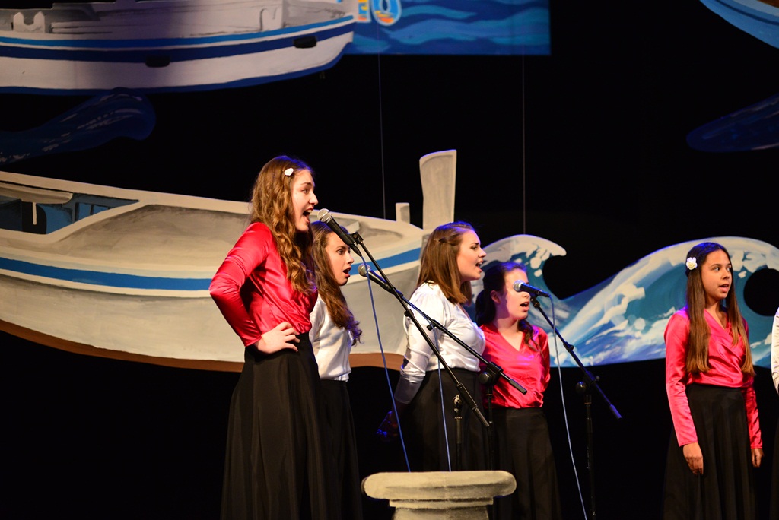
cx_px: 390
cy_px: 260
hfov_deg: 11.1
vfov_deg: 7.4
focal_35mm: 185
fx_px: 4005
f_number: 4
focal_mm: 185
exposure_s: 1/125
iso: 2000
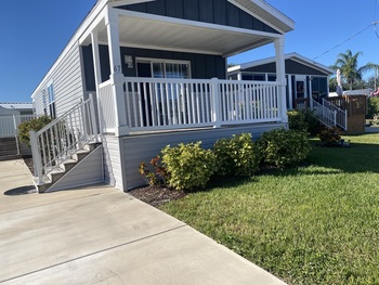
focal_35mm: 26
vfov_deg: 53.1
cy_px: 142
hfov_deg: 67.3
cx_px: 190
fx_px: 285
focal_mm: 4.25
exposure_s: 1/3497
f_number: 1.8
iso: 32
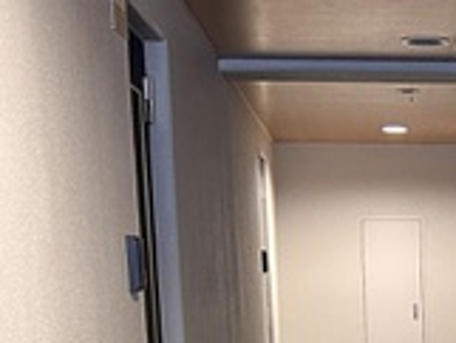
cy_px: 605
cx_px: 532
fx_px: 1490
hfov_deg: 16.7
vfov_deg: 12.1
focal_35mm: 113
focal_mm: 5.7
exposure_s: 1/50
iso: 320
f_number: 1.5
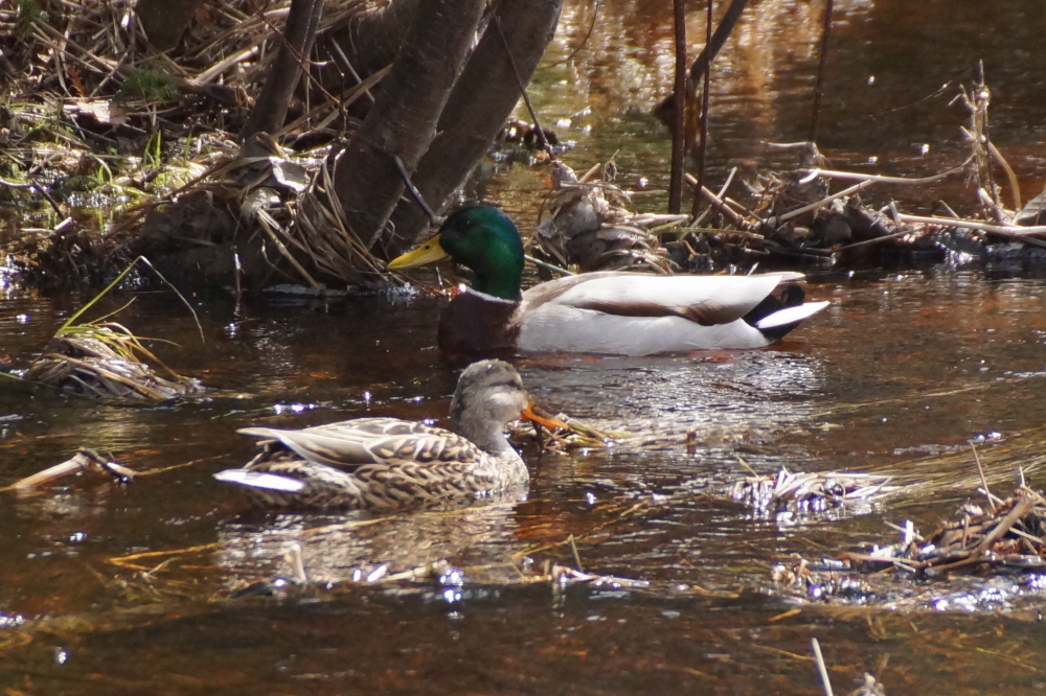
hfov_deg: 5.5
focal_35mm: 375
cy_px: 348
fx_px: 10892
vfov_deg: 3.7
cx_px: 523
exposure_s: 1/400
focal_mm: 250
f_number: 6.3
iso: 800
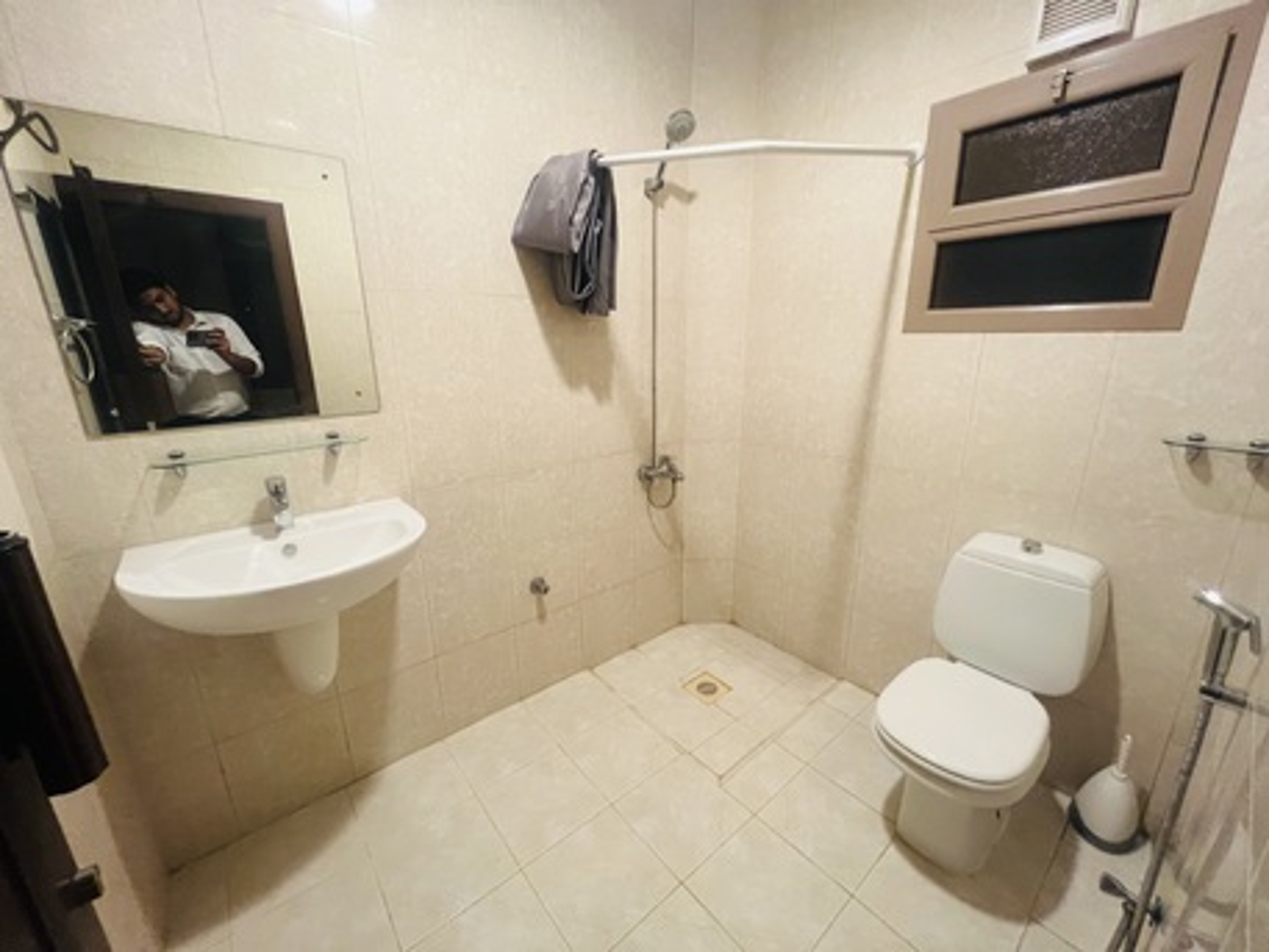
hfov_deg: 106.2
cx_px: 634
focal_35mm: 13
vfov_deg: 89.9
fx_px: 477
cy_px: 476
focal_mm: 1.57
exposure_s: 1/50
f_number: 1.8
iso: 320
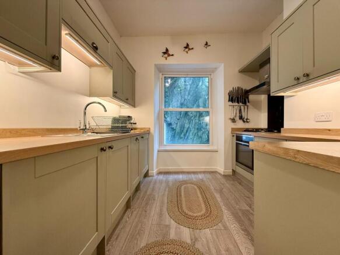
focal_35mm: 14
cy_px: 128
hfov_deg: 102.1
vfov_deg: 85.7
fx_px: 137
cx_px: 170
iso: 250
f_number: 2.2
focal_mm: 2.22
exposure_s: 1/100
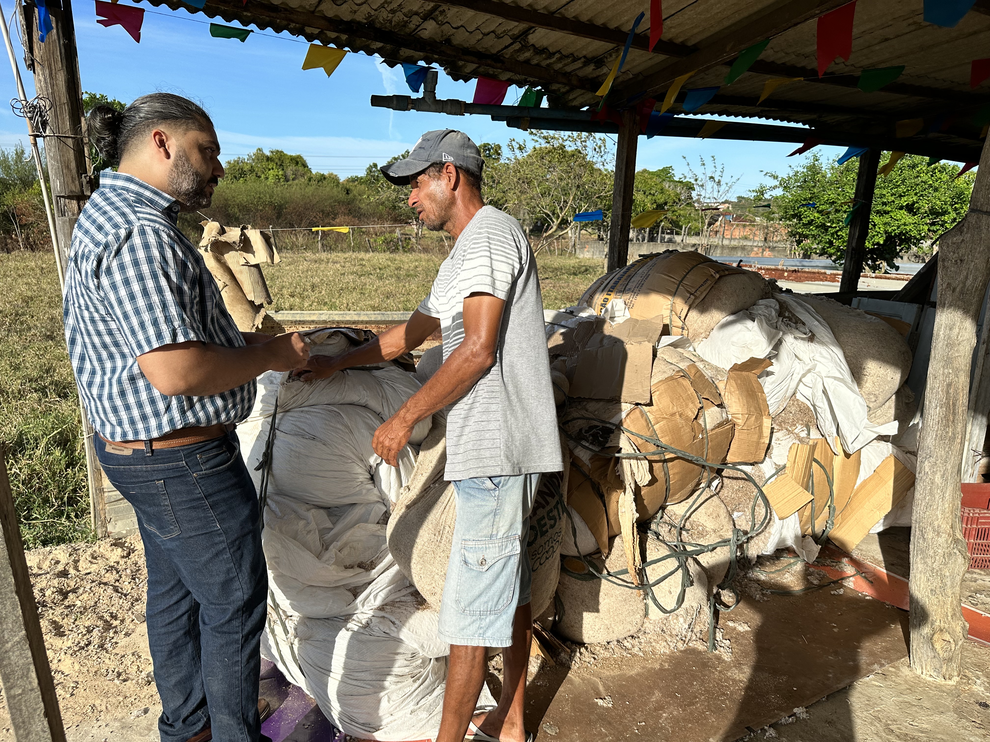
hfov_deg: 71.6
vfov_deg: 56.8
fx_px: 686
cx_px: 495
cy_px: 371
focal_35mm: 24
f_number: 1.78
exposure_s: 1/4762
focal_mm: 6.86
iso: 80
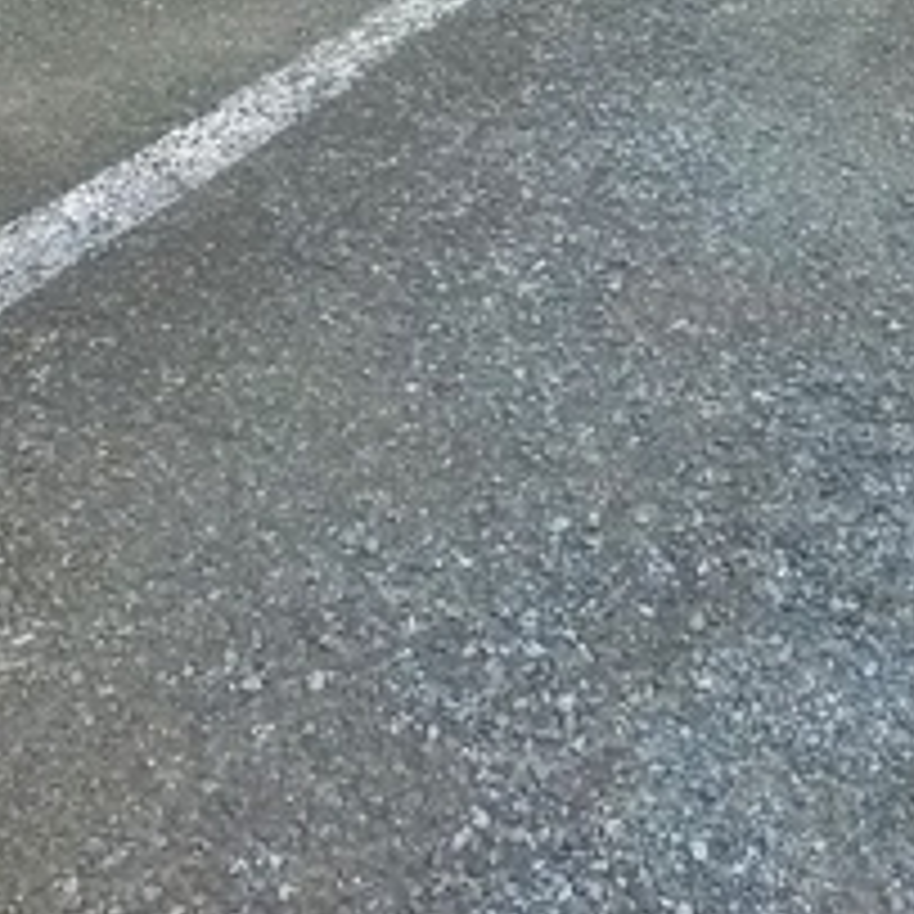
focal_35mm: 73
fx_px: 2181
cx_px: 792
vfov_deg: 21.6
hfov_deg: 23.2
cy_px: -241
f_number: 2.8
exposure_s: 1/200
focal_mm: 5.1
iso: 400
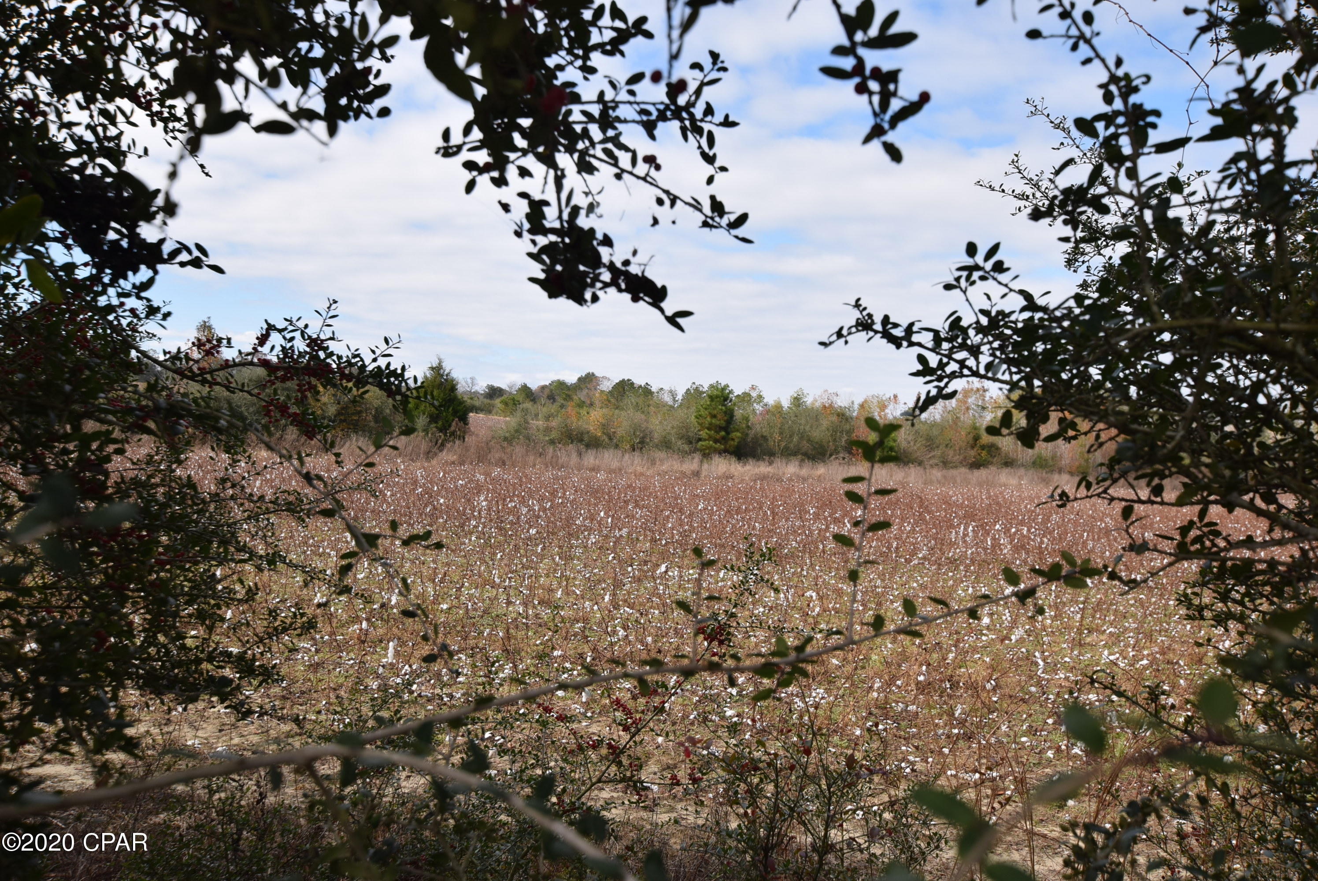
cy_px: 440
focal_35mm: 30
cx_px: 659
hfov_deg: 61.9
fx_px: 1099
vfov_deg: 43.7
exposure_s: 1/200
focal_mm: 20
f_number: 9
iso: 100
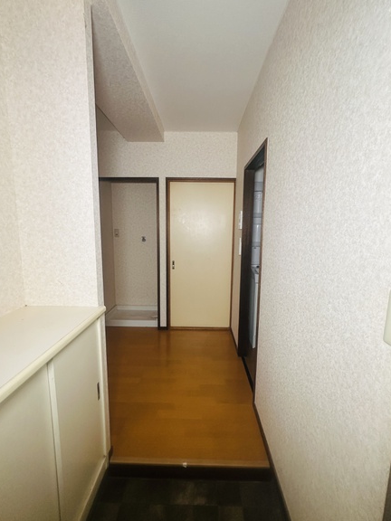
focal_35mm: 17
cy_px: 266
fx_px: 256
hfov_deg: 74.7
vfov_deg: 91.0
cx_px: 196
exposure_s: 1/50
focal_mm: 2.22
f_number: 2.2
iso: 200
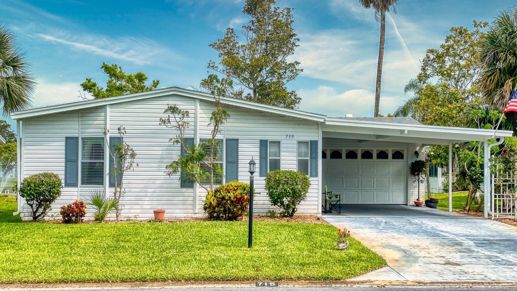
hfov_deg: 36.6
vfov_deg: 21.1
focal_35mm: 57
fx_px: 782
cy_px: 156
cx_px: 258
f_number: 2
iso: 32
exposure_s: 1/716
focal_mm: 6
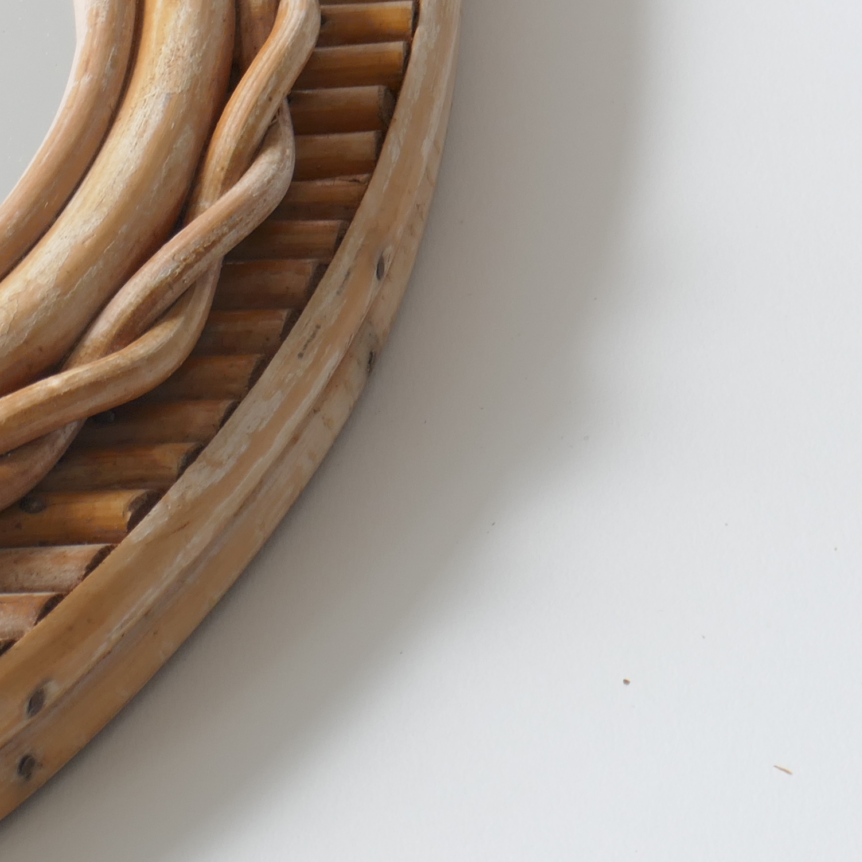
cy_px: -9
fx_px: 8283
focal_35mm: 294
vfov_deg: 5.9
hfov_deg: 5.9
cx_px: -279
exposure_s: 1/5
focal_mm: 34.6
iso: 125
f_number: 8
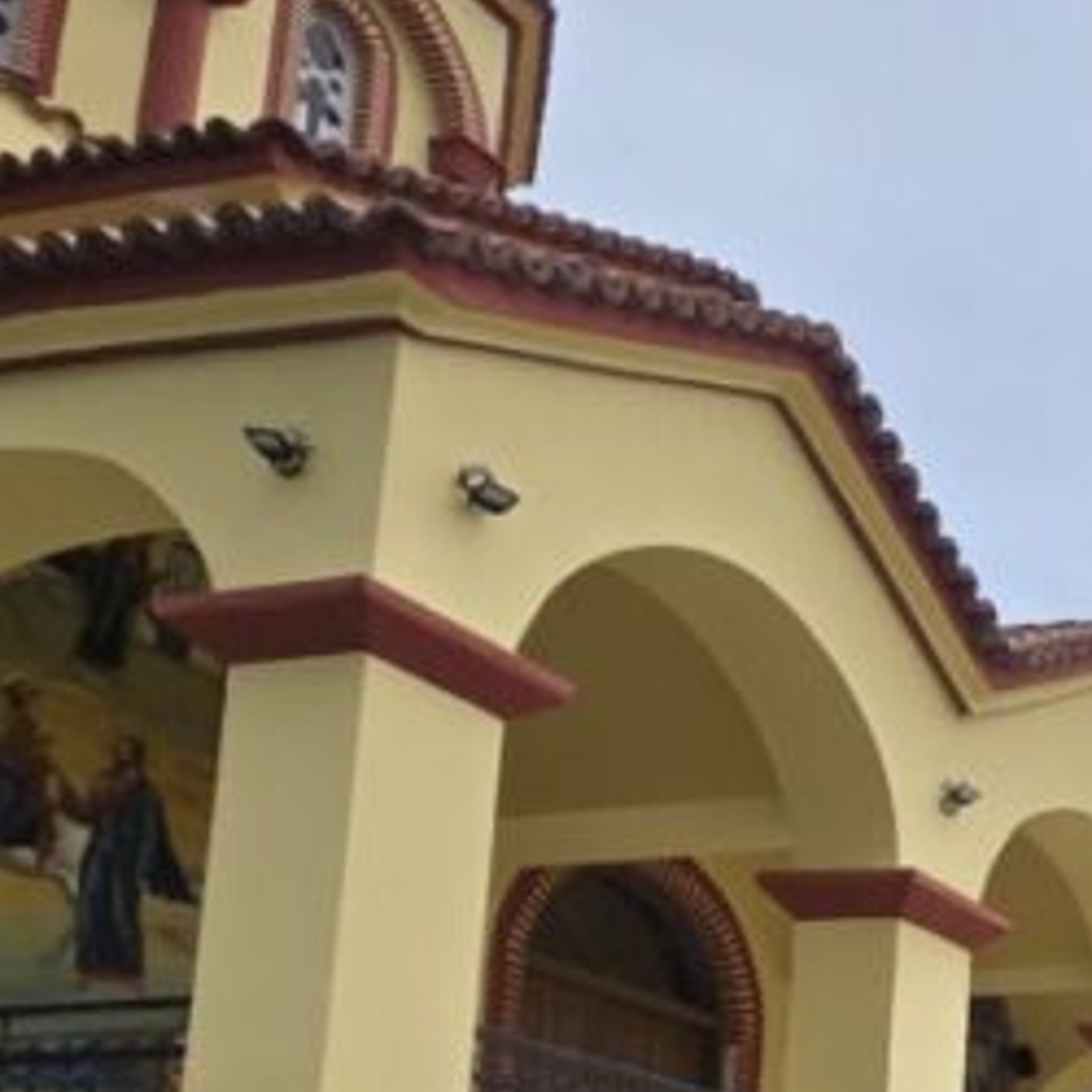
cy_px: 1214
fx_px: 1677
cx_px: 1813
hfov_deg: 24.0
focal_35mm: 47
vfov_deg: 31.7
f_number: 2.2
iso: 50
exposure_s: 1/586
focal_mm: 2.2
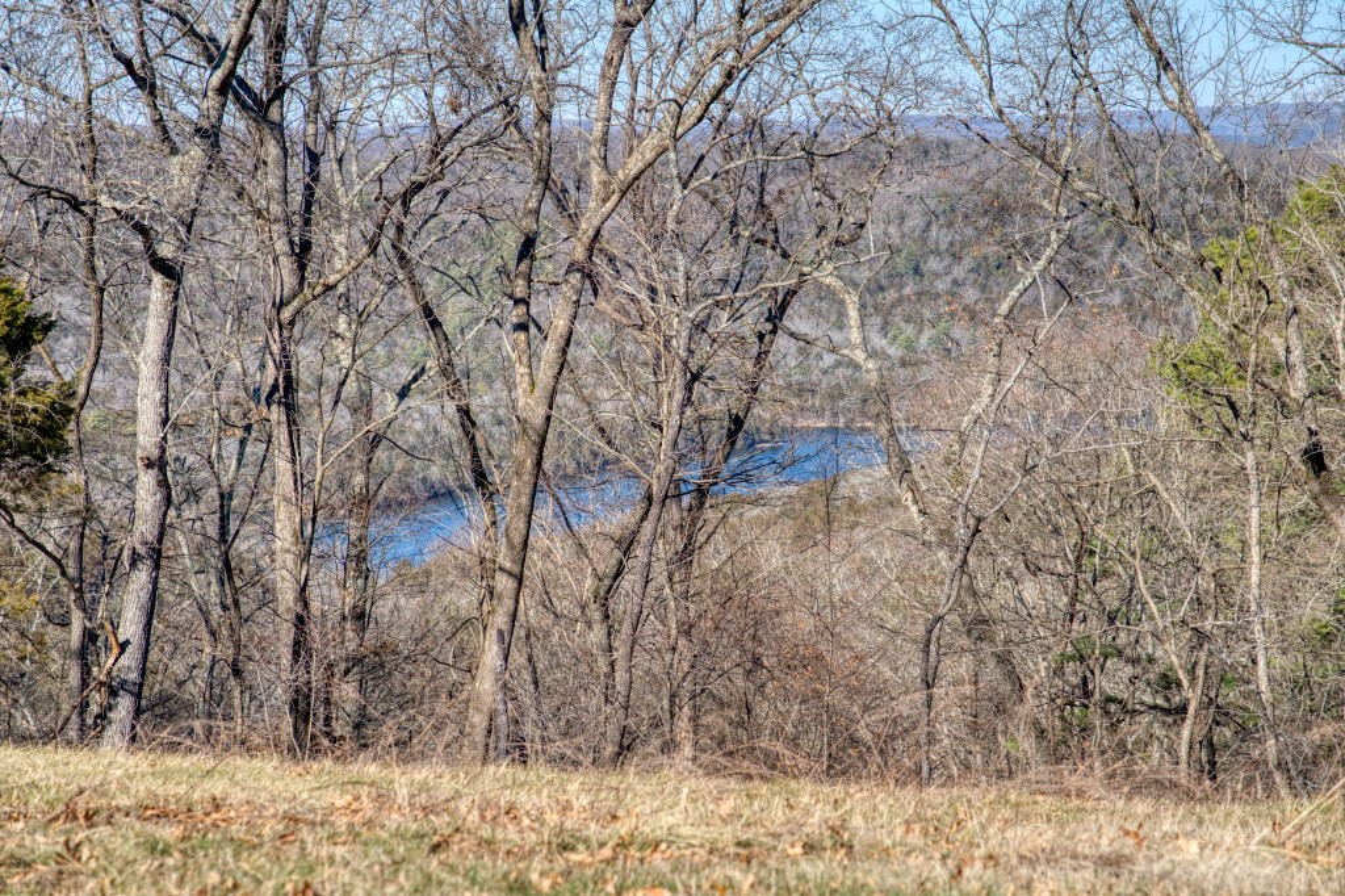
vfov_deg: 13.0
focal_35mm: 105
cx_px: 672
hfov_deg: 19.5
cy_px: 448
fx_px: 3921
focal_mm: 105
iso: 100
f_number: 5.6
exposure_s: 1/250
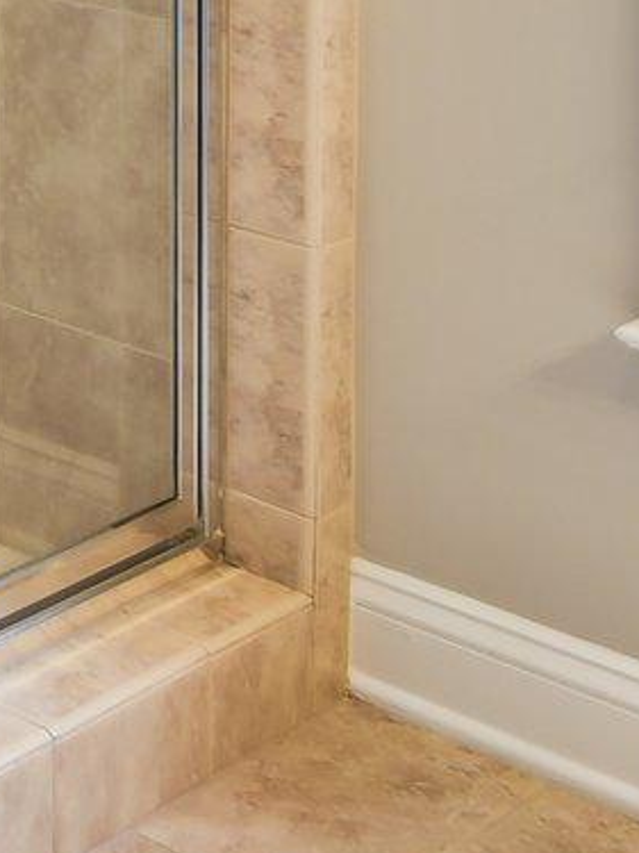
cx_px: -1267
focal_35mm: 84
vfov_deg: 19.1
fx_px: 2069
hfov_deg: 11.2
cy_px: -579
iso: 400
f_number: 8
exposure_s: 1/15
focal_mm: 16
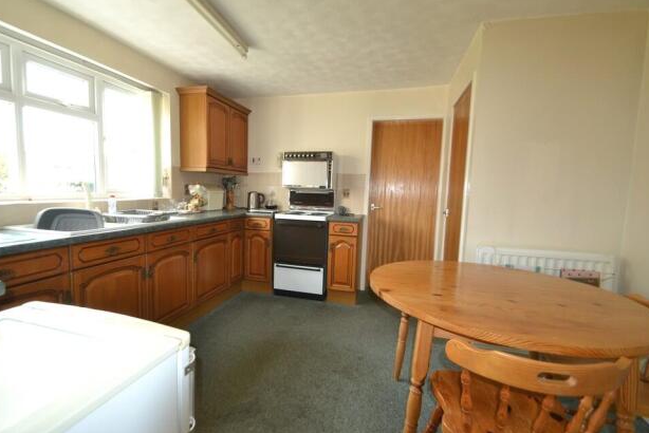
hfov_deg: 96.7
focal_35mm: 16
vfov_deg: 73.8
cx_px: 316
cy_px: 210
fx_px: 289
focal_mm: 10
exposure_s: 1/60
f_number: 3.5
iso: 400
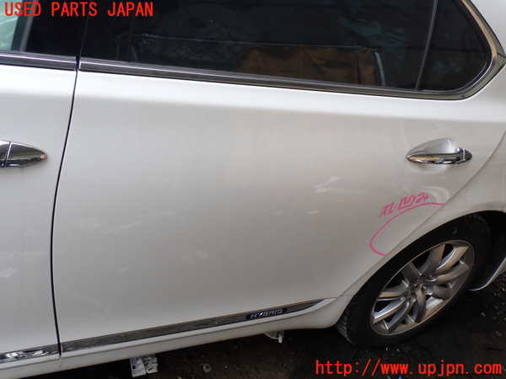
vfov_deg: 46.8
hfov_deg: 60.0
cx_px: 253
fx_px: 439
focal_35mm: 30
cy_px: 190
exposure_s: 1/80
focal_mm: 5.4
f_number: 3.2
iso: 100
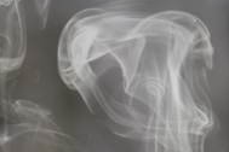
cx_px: -13
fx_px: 5521
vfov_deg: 1.6
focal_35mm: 868
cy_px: 283
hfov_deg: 2.4
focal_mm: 140
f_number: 5.6
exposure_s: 1/125
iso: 450
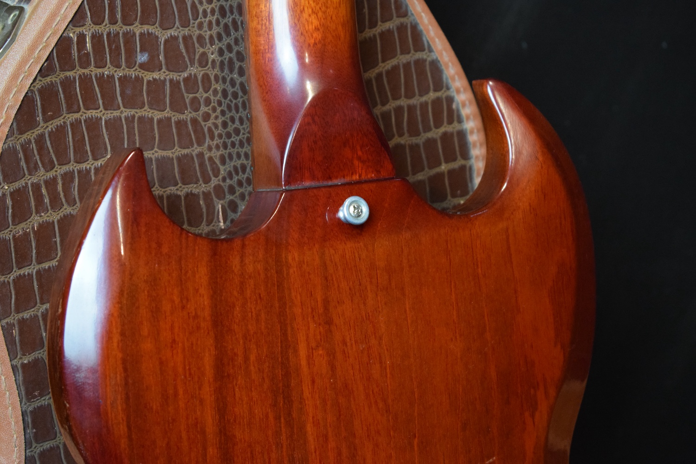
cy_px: 232
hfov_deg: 24.6
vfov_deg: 16.6
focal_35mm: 82
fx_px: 1595
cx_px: 348
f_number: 5.6
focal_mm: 55
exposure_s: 1/30
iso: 3200
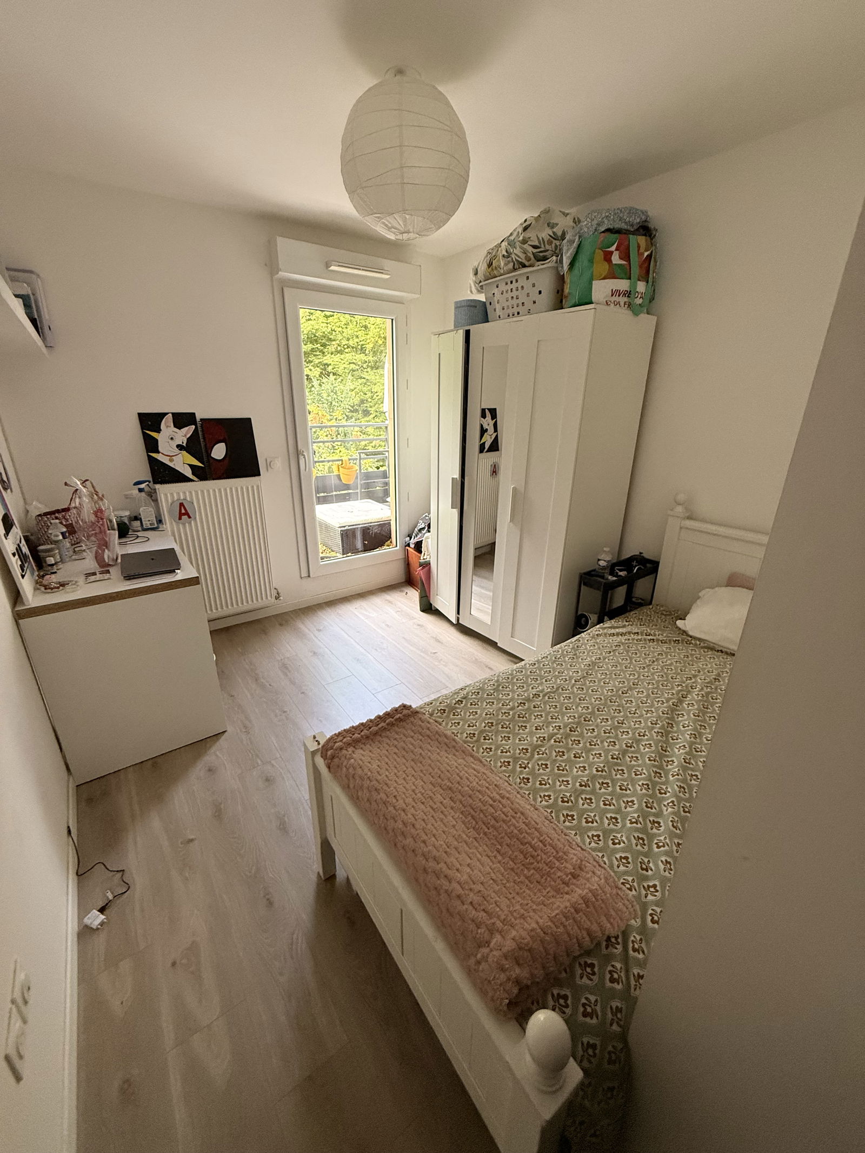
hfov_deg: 85.7
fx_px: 466
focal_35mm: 14
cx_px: 432
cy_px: 576
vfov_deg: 102.1
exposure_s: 1/81
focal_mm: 2.22
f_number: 2.2
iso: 400
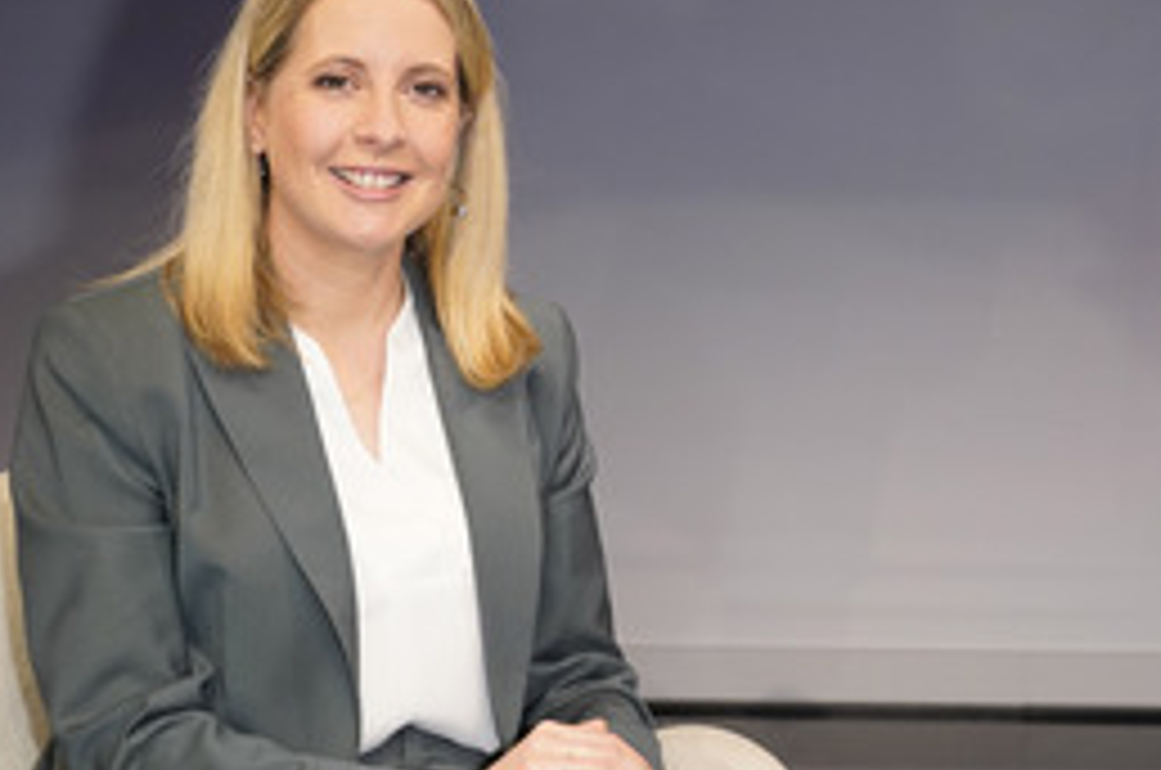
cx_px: 983
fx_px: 2028
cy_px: 329
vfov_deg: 21.5
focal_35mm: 63
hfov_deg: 30.9
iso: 2000
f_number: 5.6
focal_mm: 36
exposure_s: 1/160
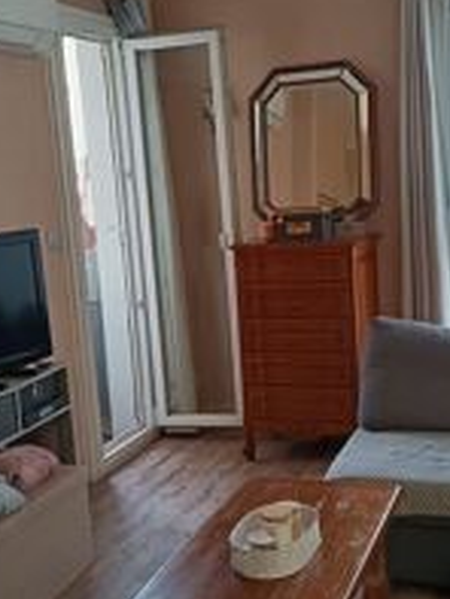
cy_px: 287
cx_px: 243
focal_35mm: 52
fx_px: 900
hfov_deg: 28.1
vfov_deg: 36.8
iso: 1003
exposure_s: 1/25
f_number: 1.75
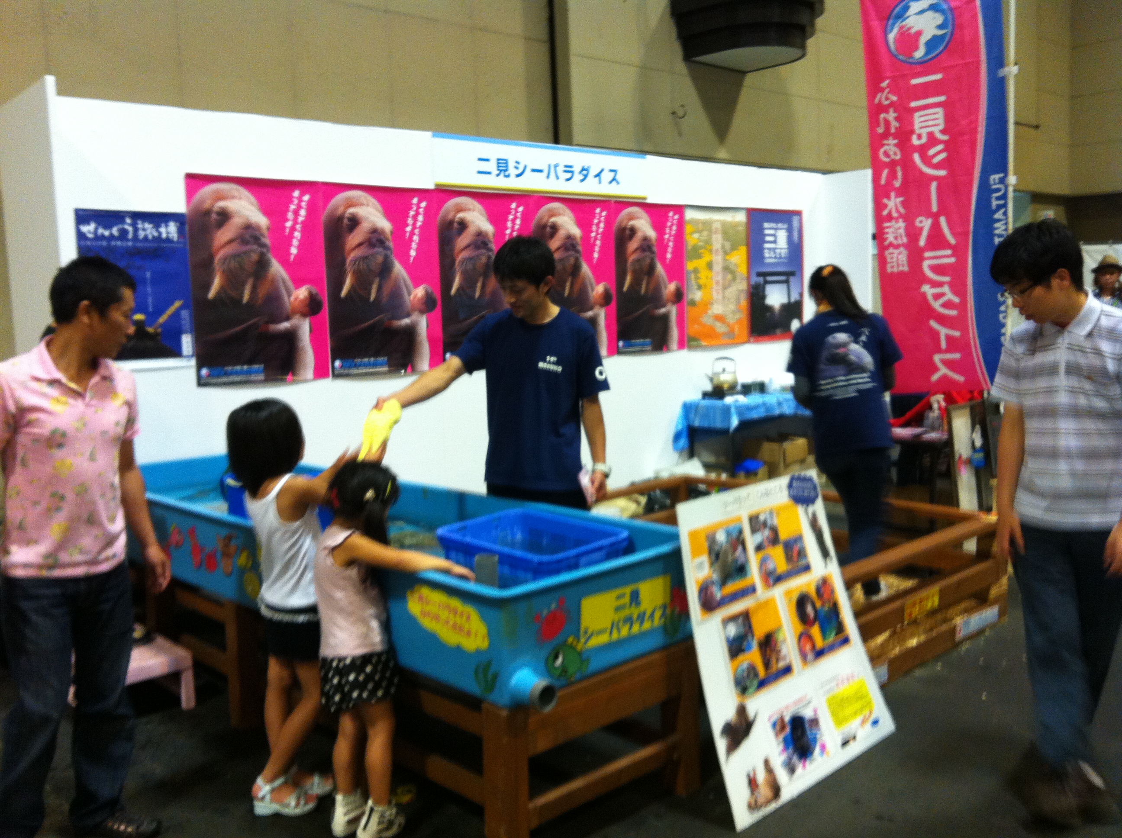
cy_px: 419
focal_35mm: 35
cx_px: 561
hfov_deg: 52.7
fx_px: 1133
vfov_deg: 40.6
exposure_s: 1/15
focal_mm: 3.85
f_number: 2.8
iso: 160
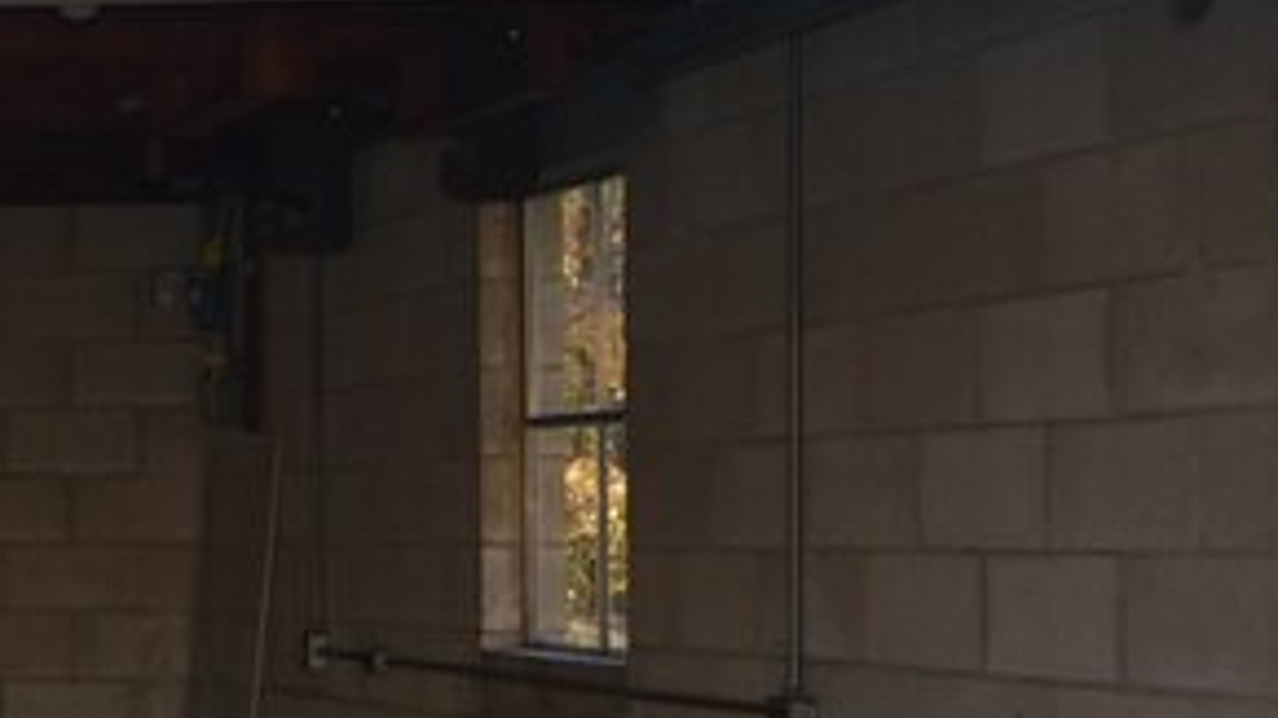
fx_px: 3117
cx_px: -877
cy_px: 487
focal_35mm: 92
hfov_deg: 18.9
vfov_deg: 13.1
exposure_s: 1/250
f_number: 3.5
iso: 160
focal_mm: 10
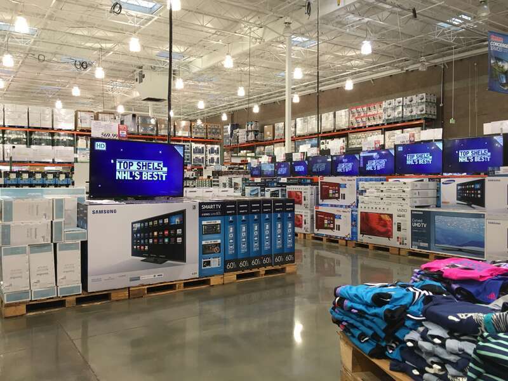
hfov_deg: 61.7
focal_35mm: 29
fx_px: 426
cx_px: 254
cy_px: 190
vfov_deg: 48.2
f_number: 2.2
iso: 64
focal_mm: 4.15
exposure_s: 1/30
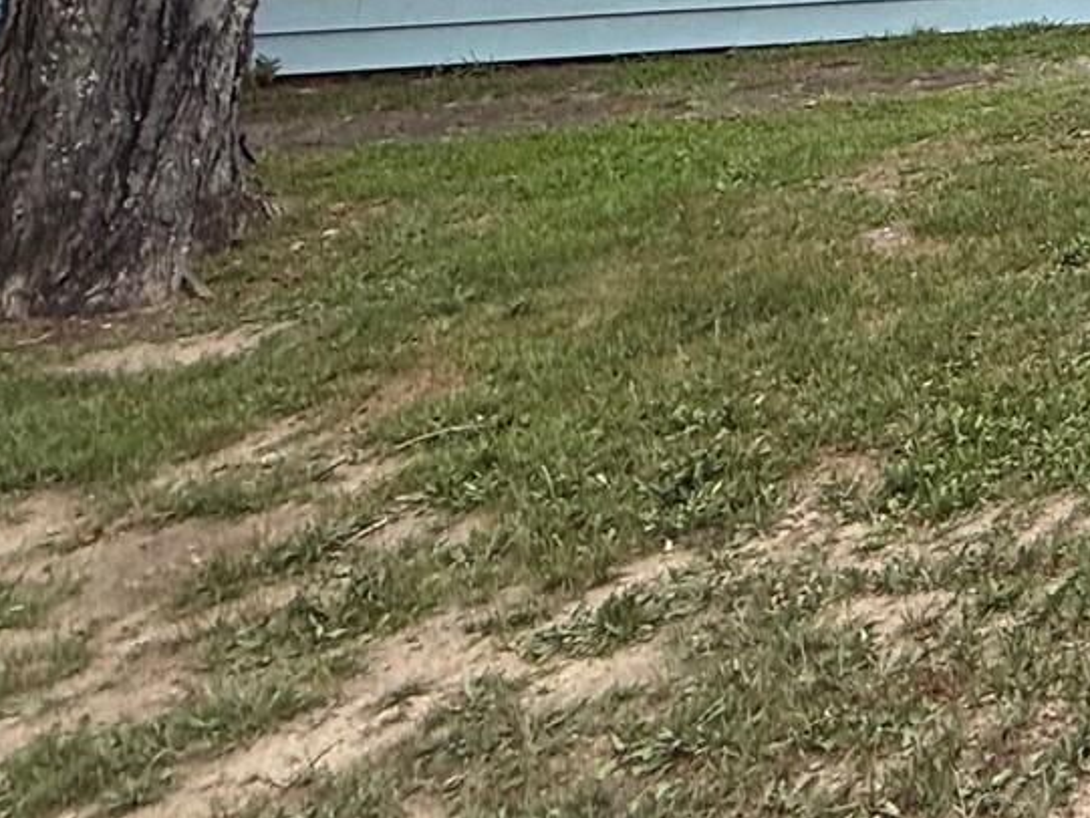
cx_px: 1787
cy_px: -534
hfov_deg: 24.3
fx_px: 1669
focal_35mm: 53
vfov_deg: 21.3
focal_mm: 2.22
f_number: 2.2
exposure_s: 1/569
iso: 64
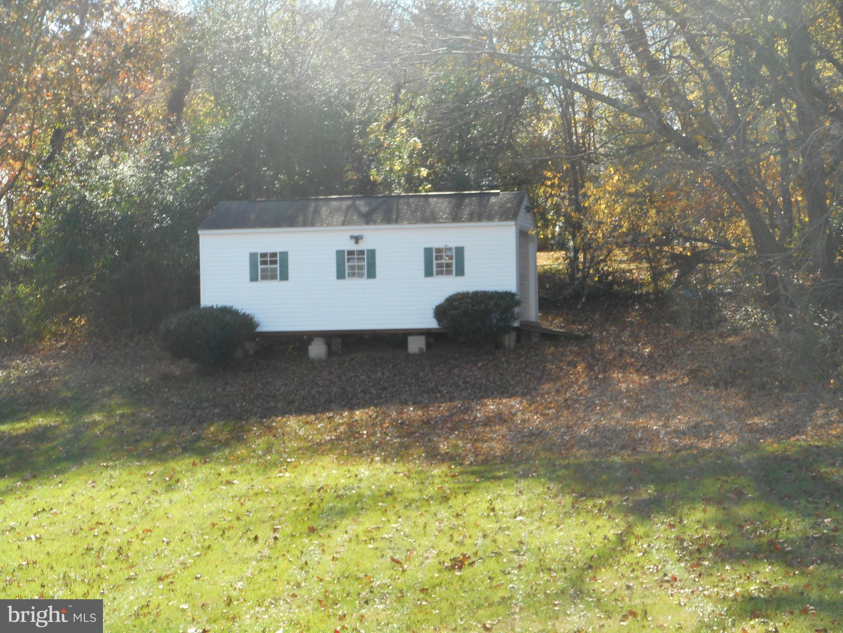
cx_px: 422
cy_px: 316
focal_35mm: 89
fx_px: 2168
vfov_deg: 16.6
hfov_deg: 22.0
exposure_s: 1/80
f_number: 5.6
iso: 80
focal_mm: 15.9
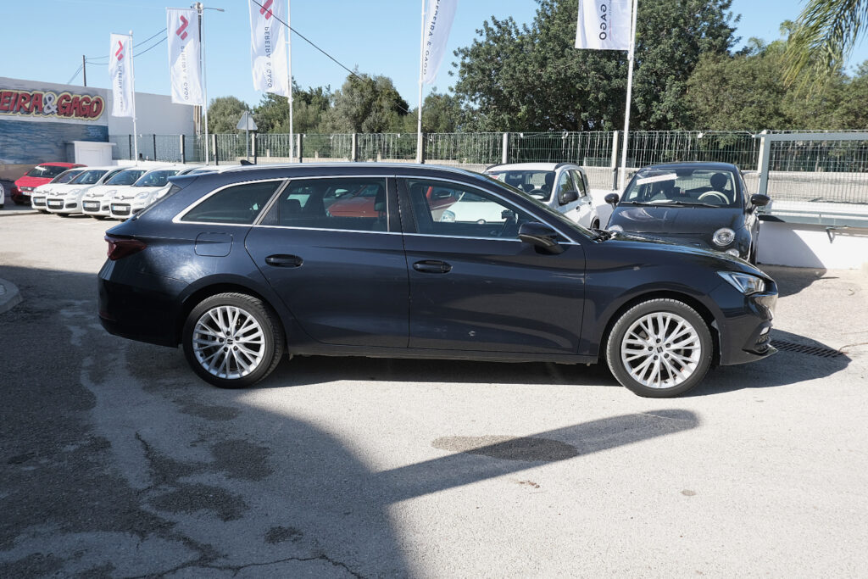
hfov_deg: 63.7
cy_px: 290
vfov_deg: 45.0
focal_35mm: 29
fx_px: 699
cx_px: 434
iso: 160
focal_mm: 19.2
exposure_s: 1/180
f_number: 8
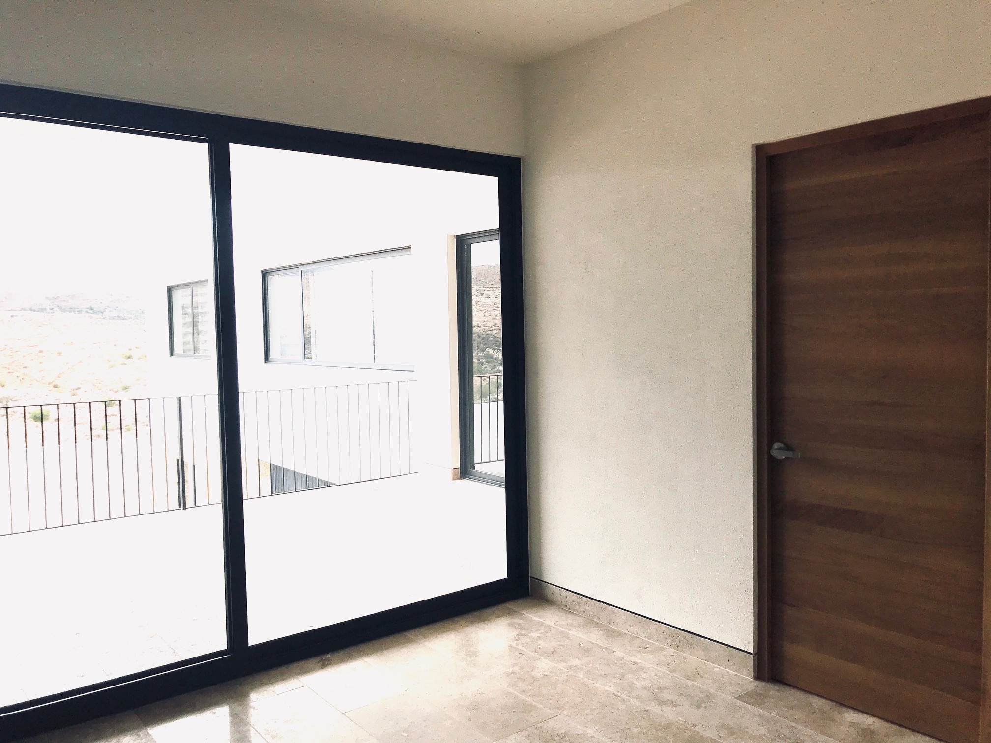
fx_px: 802
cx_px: 496
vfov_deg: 49.7
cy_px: 372
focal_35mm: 28
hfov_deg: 63.4
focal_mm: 3.99
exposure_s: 1/449
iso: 20
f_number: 1.8
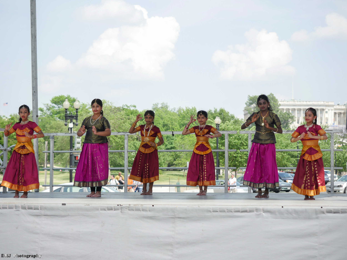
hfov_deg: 21.3
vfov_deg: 16.1
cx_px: 174
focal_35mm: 92
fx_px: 922
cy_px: 130
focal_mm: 46
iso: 200
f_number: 2.8
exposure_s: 1/1600
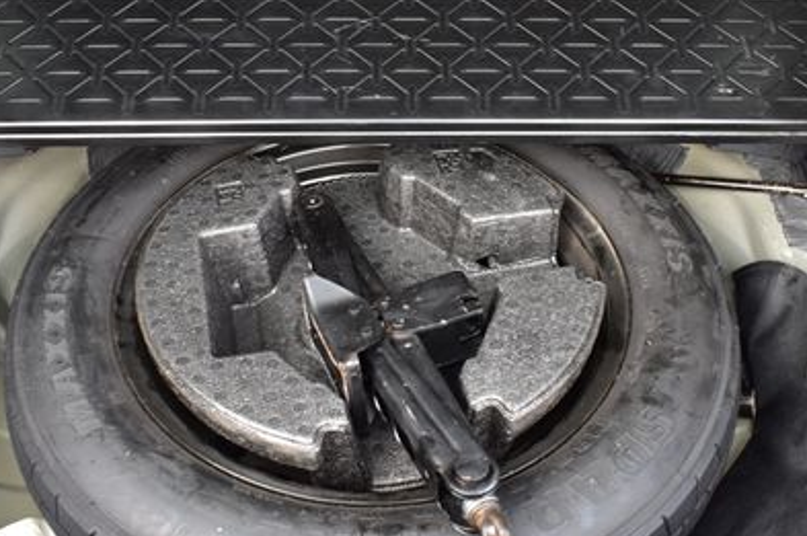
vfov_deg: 30.4
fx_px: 985
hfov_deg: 44.5
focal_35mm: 44
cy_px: 257
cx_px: 384
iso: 400
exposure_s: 1/25
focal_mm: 18
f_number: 7.1
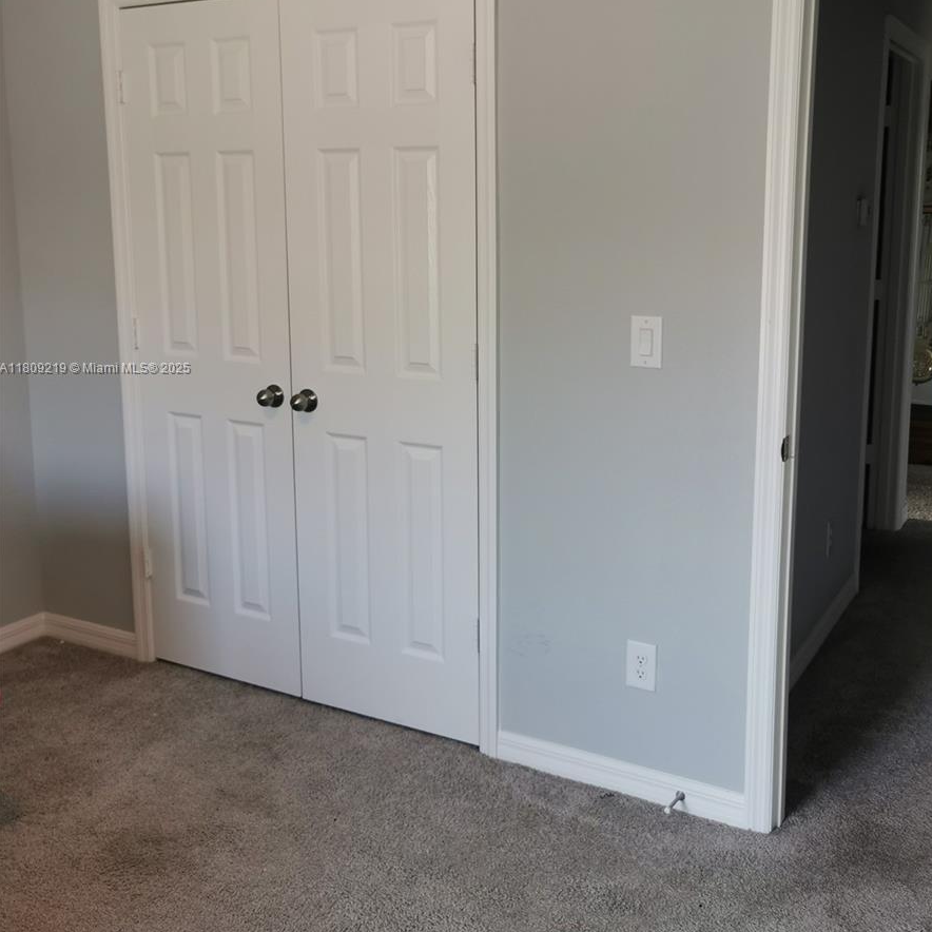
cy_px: 369
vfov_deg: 45.8
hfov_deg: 46.0
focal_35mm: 36
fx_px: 1097
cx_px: 471
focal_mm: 5.56
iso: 160
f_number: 1.6
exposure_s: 1/120
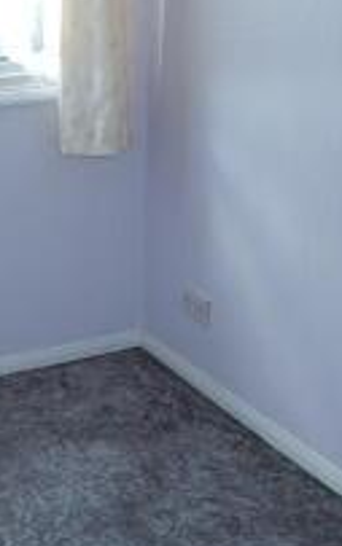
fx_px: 998
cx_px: -15
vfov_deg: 30.4
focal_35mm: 67
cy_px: 179
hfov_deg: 18.8
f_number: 3
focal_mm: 4
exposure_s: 1/60
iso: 125
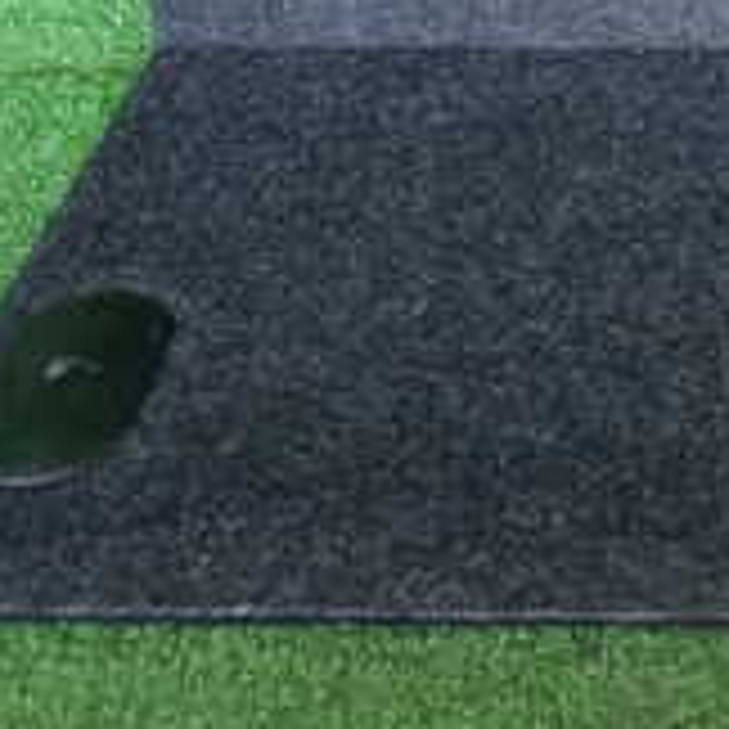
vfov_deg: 16.8
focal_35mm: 98
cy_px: -184
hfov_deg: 16.7
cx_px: 950
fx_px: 2335
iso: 250
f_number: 2.3
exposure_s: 1/30
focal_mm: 5.4
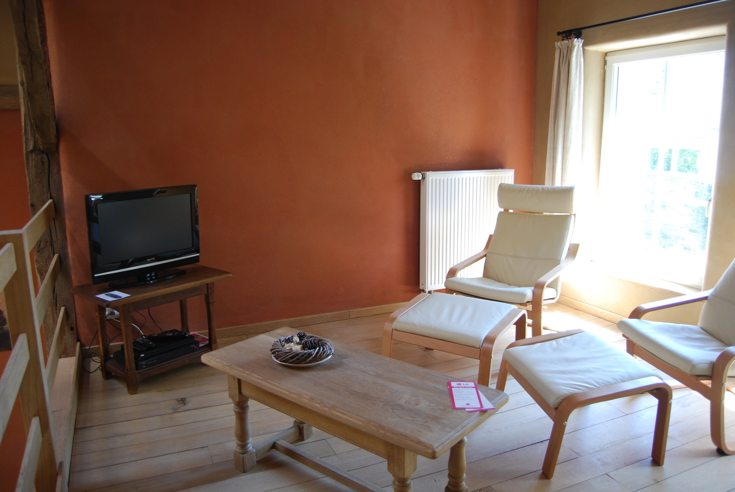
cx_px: 368
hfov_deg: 67.3
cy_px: 246
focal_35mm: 27
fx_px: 552
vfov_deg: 48.0
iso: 280
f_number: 3.5
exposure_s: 1/30
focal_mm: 18
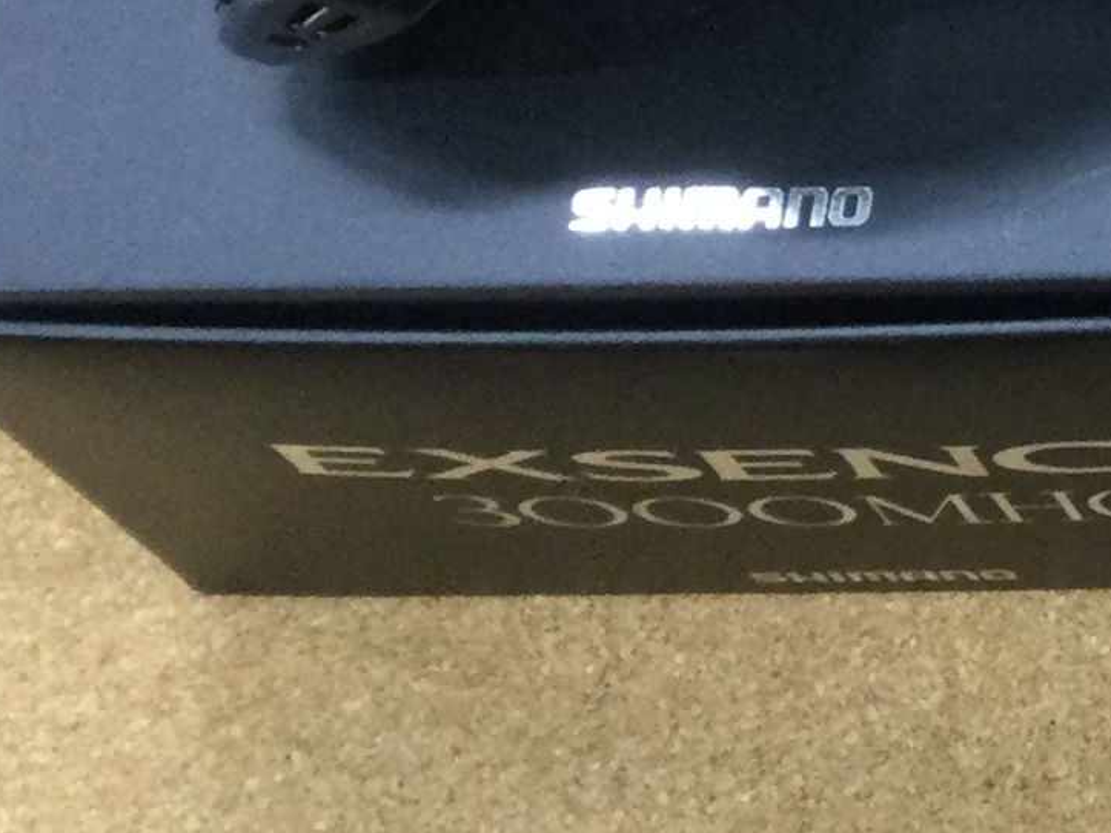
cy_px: -679
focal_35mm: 140
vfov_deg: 10.0
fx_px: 4493
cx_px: 2339
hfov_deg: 12.2
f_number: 2.4
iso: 80
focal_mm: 3.3
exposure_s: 1/30
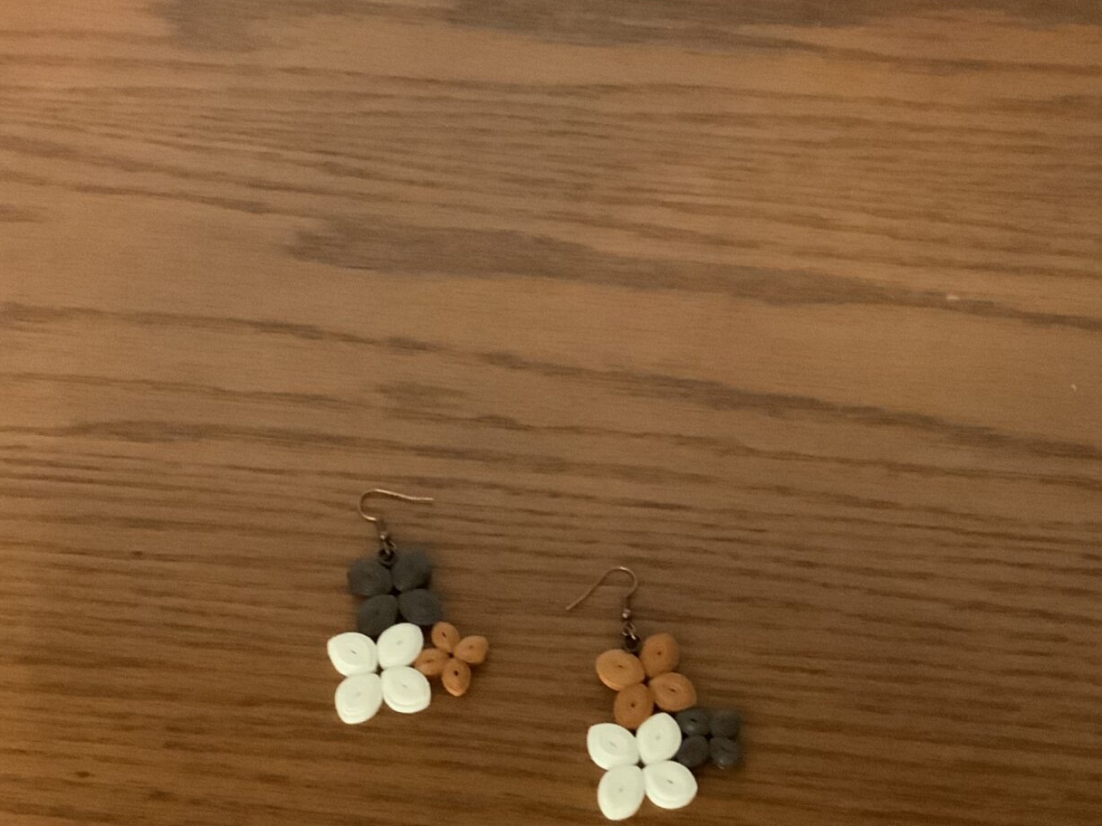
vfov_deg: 24.0
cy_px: 483
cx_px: 620
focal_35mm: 61
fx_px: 1942
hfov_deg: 31.6
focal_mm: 3
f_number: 1.8
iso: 640
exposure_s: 1/30
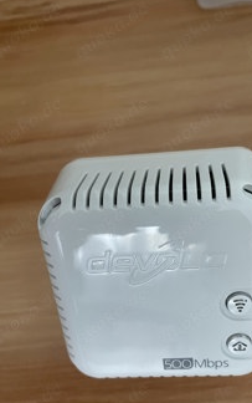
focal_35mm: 34
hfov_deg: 37.1
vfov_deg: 56.3
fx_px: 373
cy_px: 240
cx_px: 156
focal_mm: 4.2
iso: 250
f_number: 1.6
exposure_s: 1/60
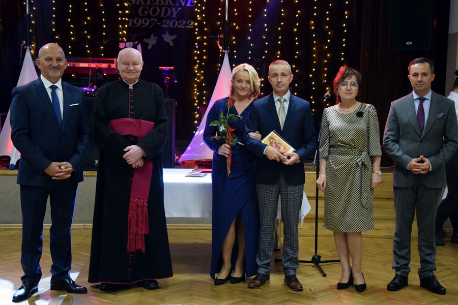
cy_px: 152
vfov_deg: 21.6
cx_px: 229
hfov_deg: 31.9
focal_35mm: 63
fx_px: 801
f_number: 4.8
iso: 4500
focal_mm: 42
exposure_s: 1/100
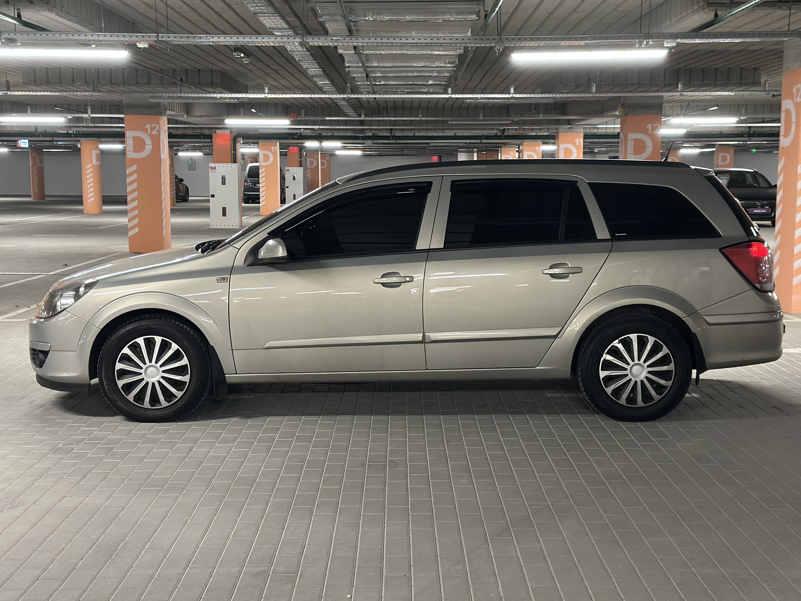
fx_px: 1111
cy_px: 300
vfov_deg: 30.3
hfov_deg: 39.7
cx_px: 400
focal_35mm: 48
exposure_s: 1/33
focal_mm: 6.86
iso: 320
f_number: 1.78
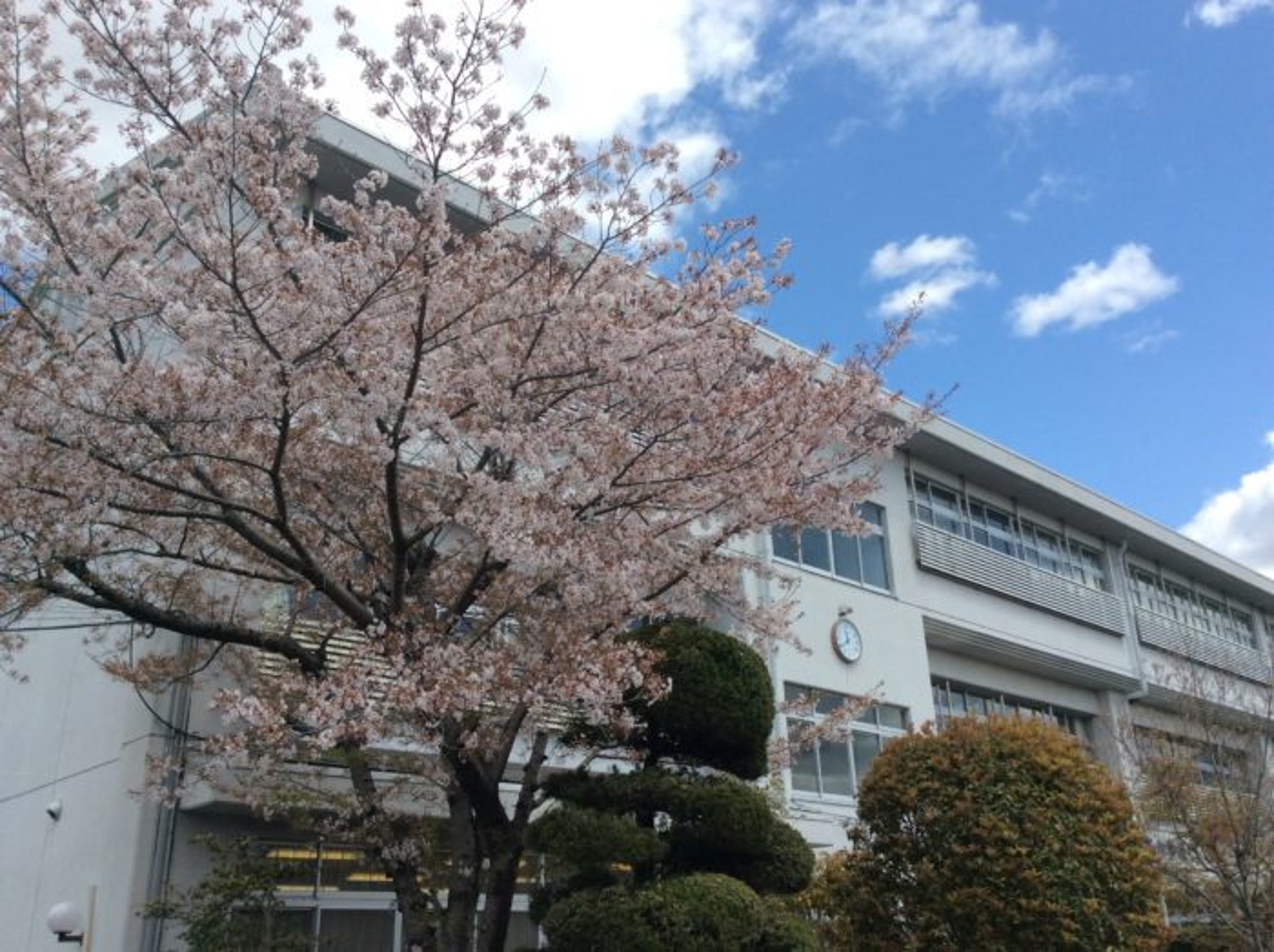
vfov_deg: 44.1
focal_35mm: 32
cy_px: 476
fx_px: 1176
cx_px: 637
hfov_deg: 56.9
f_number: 2.4
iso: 32
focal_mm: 3.3
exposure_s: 1/1167
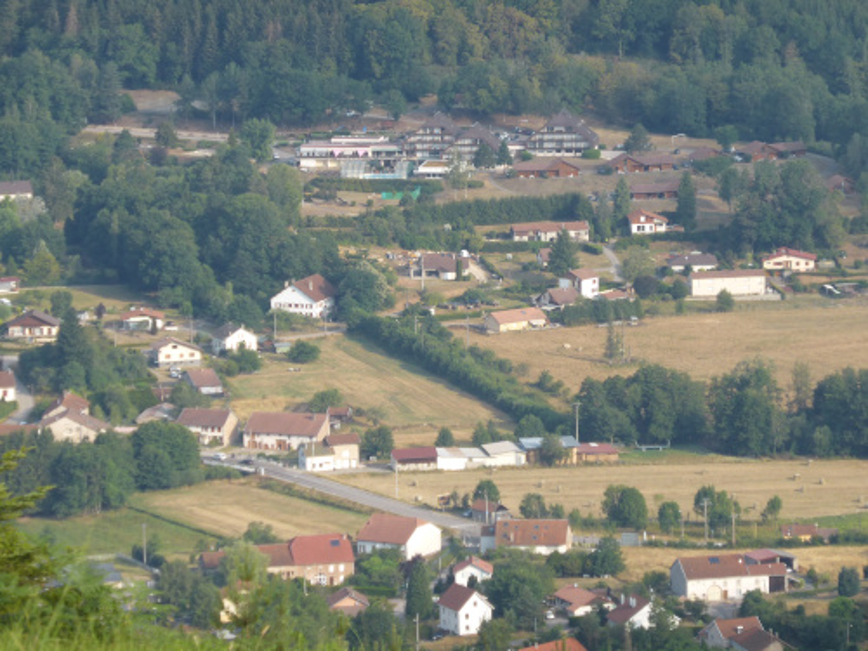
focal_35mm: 274
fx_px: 6871
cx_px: 434
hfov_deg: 7.2
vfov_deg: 5.4
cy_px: 326
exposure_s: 1/320
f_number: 5.7
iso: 160
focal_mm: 44.4
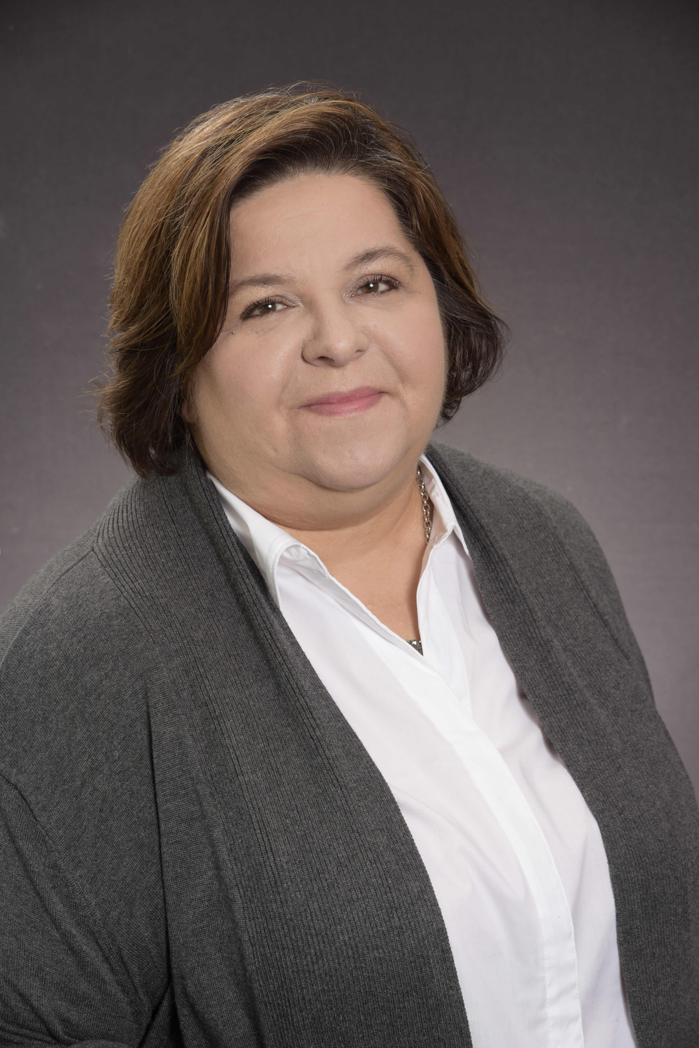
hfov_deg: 16.1
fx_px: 2473
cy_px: 524
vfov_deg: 23.9
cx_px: 350
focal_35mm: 85
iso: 250
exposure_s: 1/160
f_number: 8
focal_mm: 85
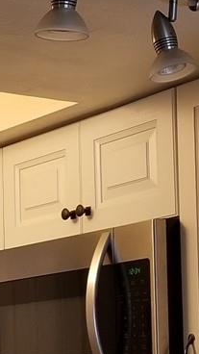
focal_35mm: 123
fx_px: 1154
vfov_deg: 17.0
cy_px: 358
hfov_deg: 9.7
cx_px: -46
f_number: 1.7
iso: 160
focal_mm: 4.25
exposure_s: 1/30
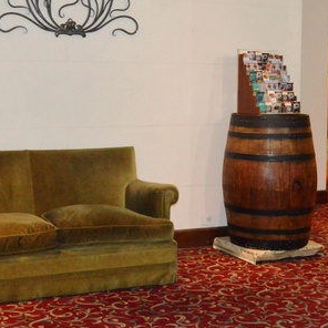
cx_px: 197
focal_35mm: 62
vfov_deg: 27.7
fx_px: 665
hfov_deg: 27.7
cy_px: 147
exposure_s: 1/60
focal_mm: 20
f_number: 3.5
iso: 2800
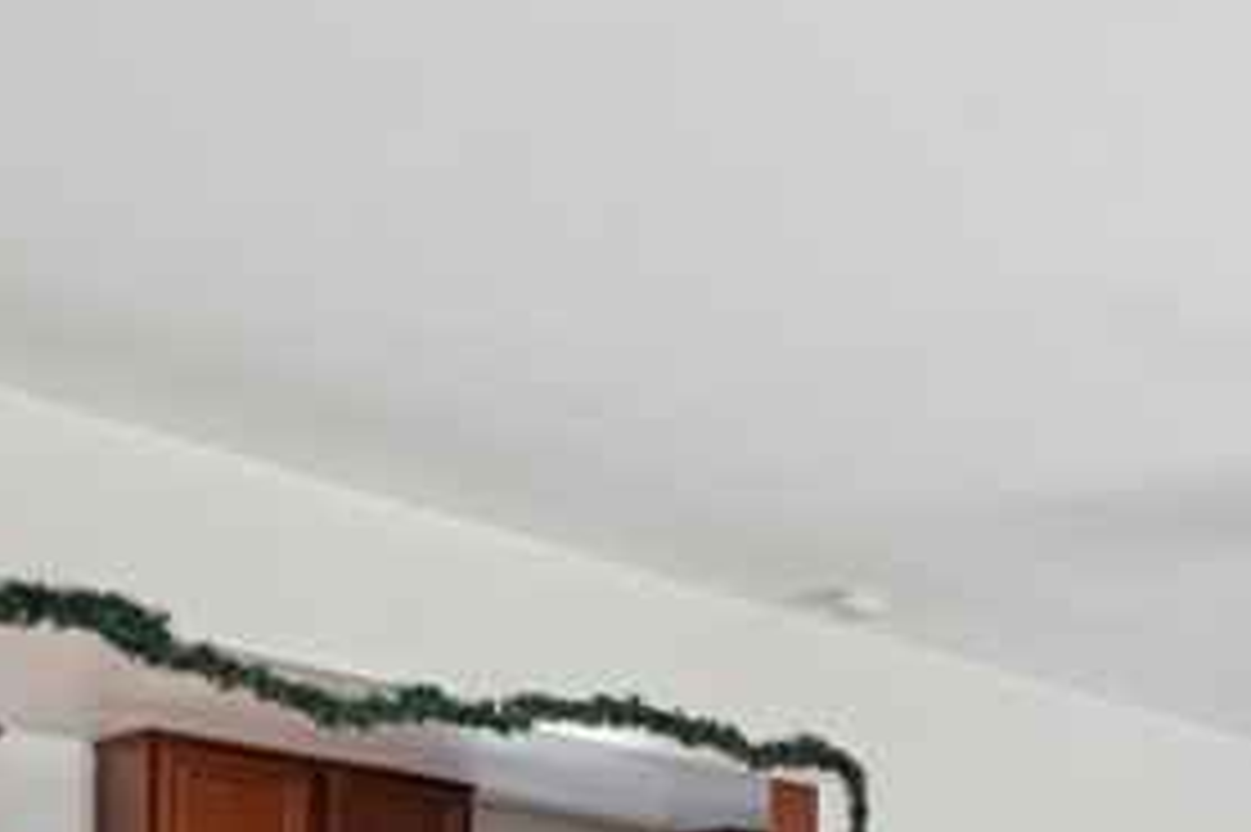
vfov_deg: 20.2
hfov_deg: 30.8
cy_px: 1194
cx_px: 1323
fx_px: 2049
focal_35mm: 59
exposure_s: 1/10
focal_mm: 16
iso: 200
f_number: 9
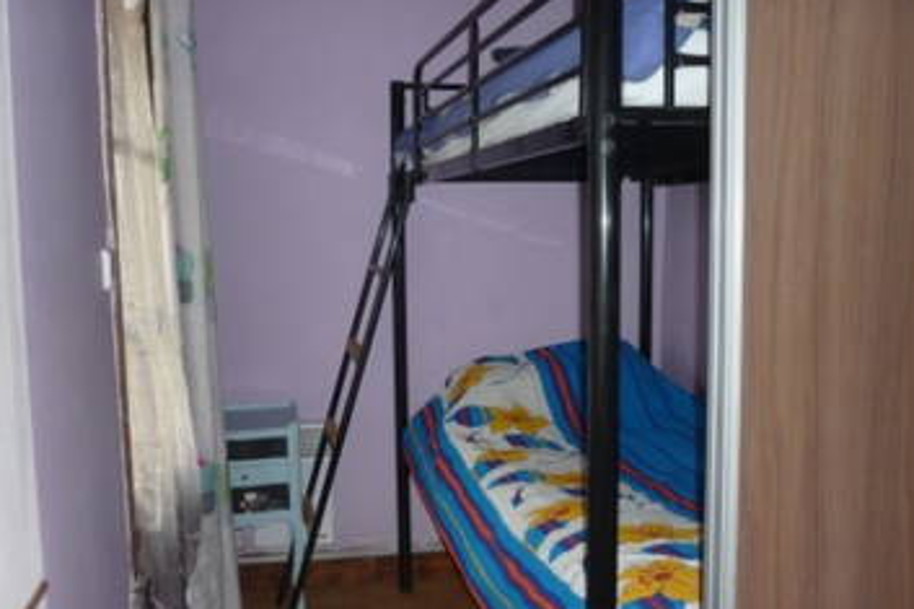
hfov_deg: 54.5
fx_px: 888
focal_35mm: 35
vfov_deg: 37.8
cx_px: 456
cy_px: 342
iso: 100
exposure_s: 1/30
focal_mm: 5.5
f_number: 2.8
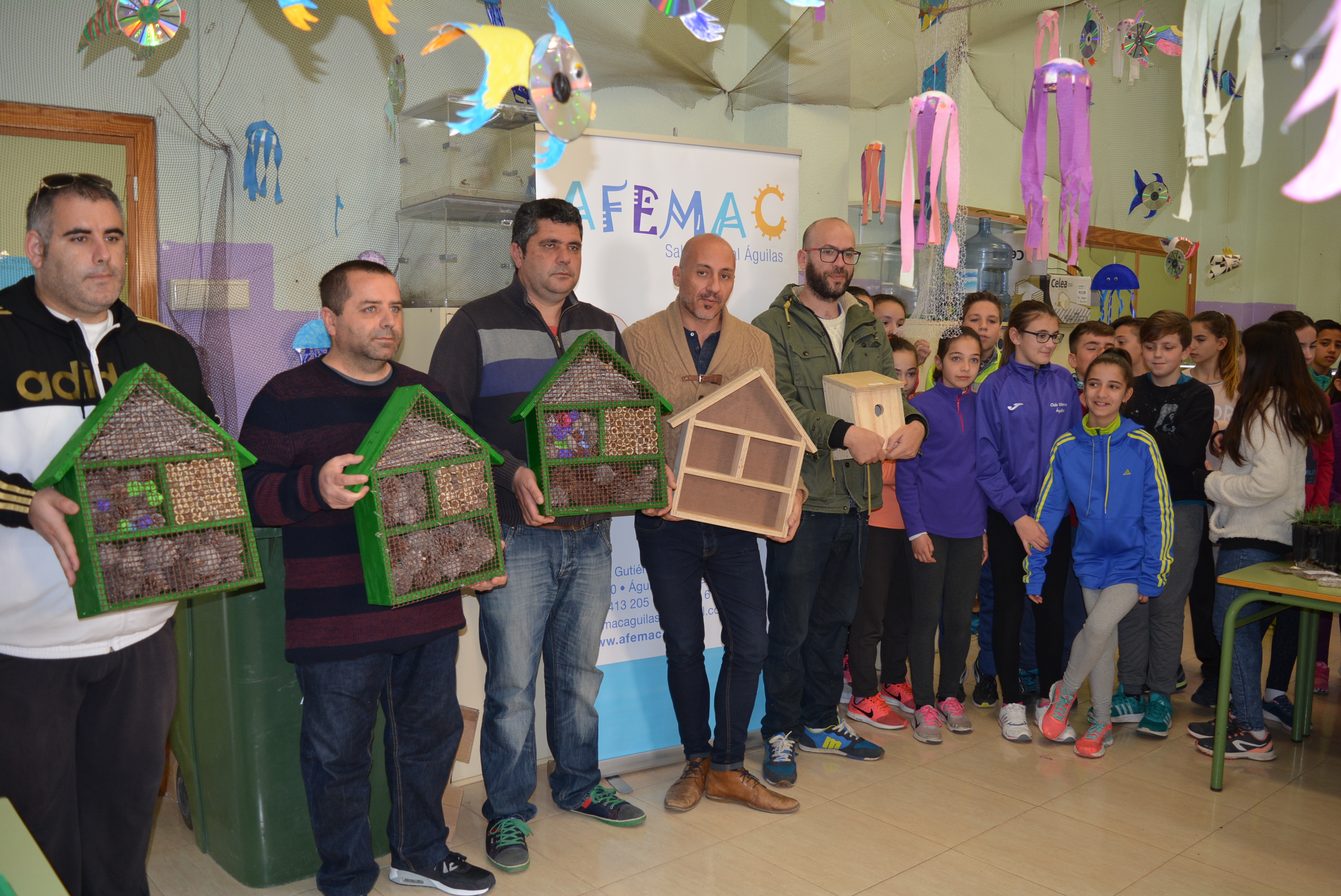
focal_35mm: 32
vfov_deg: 41.8
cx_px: 670
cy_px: 448
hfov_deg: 59.5
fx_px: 1174
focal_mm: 21
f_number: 3.8
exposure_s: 1/60
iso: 400
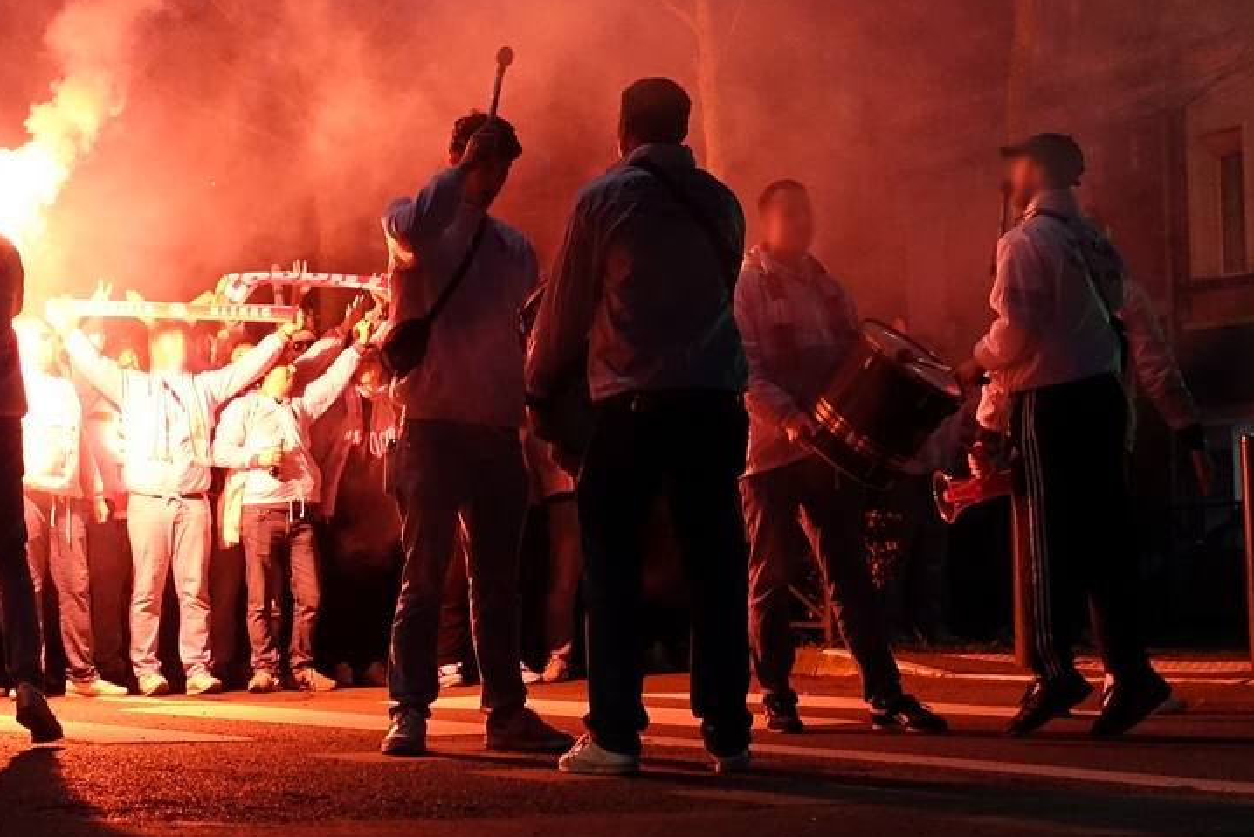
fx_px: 2717
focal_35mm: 78
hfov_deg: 25.7
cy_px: 226
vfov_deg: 17.4
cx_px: 355
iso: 1000
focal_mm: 12.81
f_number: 2.8
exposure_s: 1/250
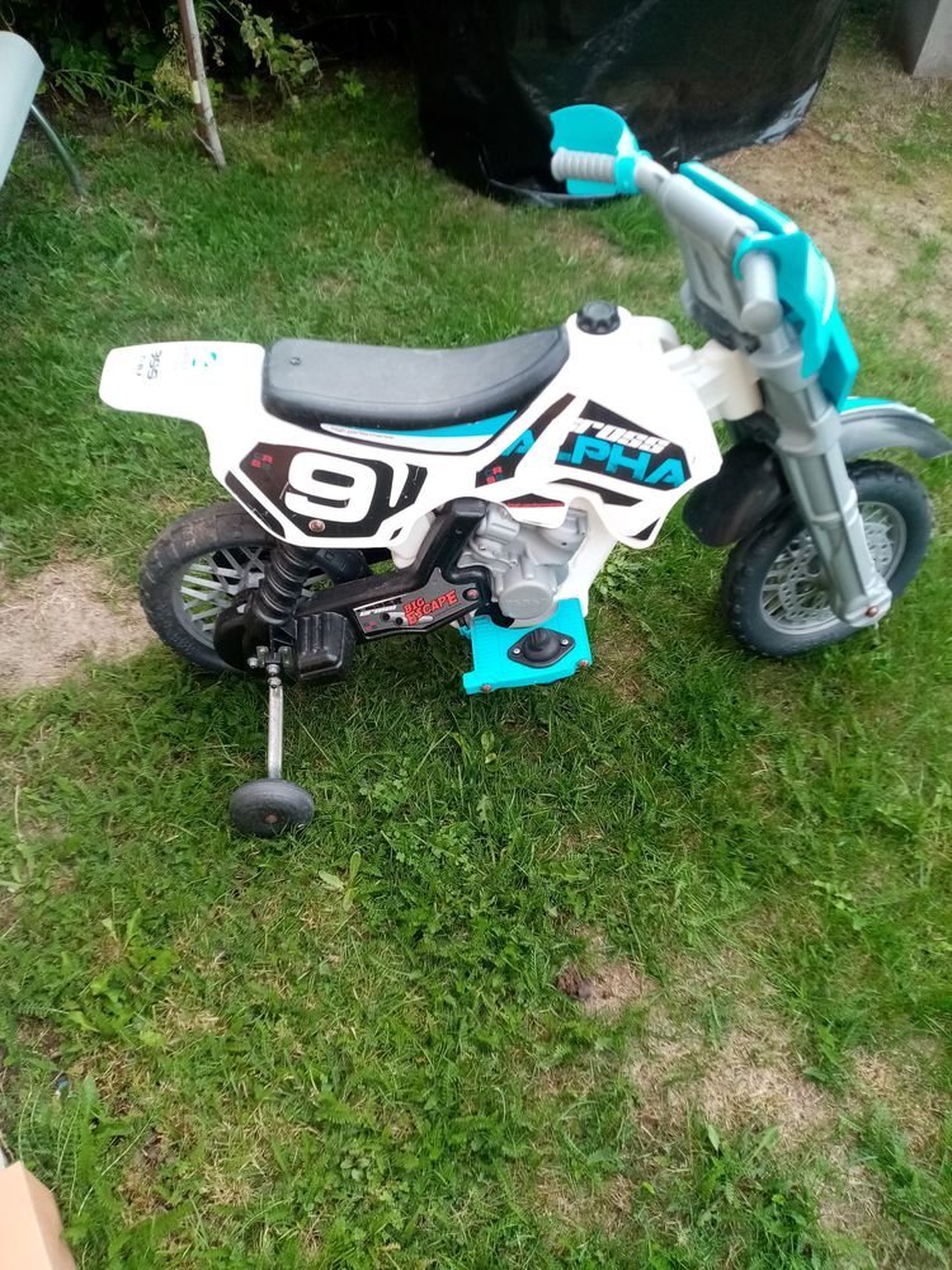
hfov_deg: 53.1
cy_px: 635
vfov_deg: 67.3
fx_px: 953
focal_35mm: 26
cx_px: 476
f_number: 1.8
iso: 129
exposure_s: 1/120
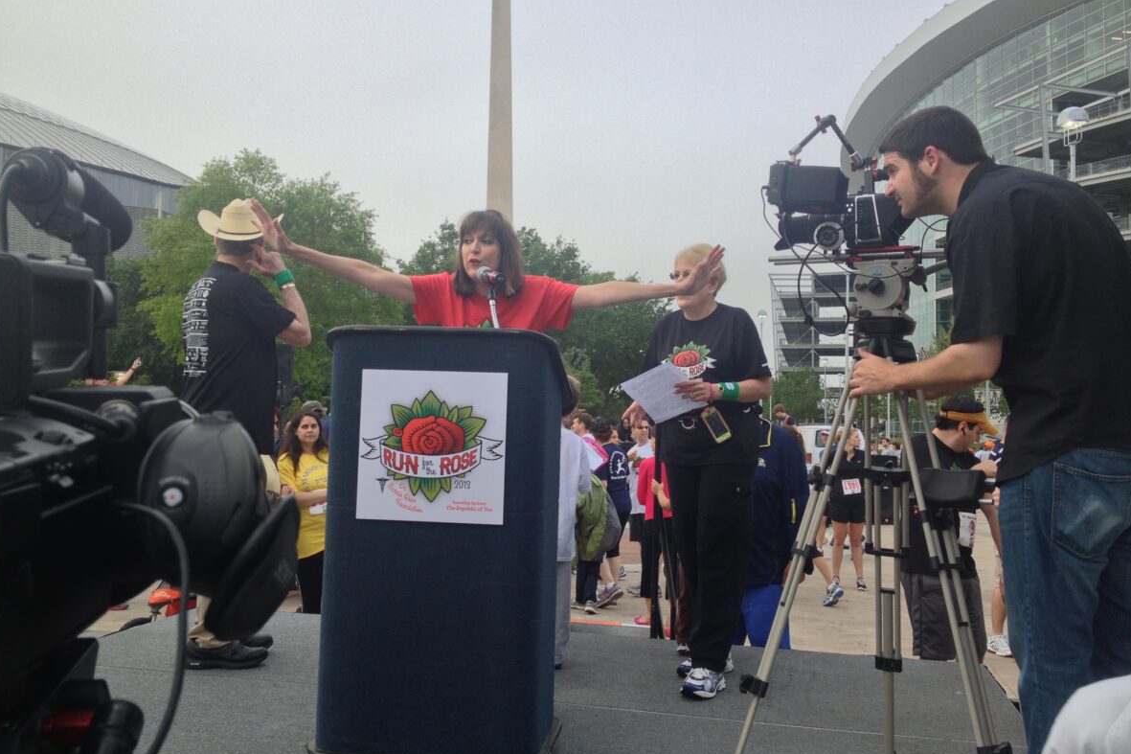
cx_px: 563
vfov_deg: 35.9
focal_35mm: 37
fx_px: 1162
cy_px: 338
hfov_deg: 51.9
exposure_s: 1/209
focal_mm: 4.28
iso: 50
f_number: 2.4
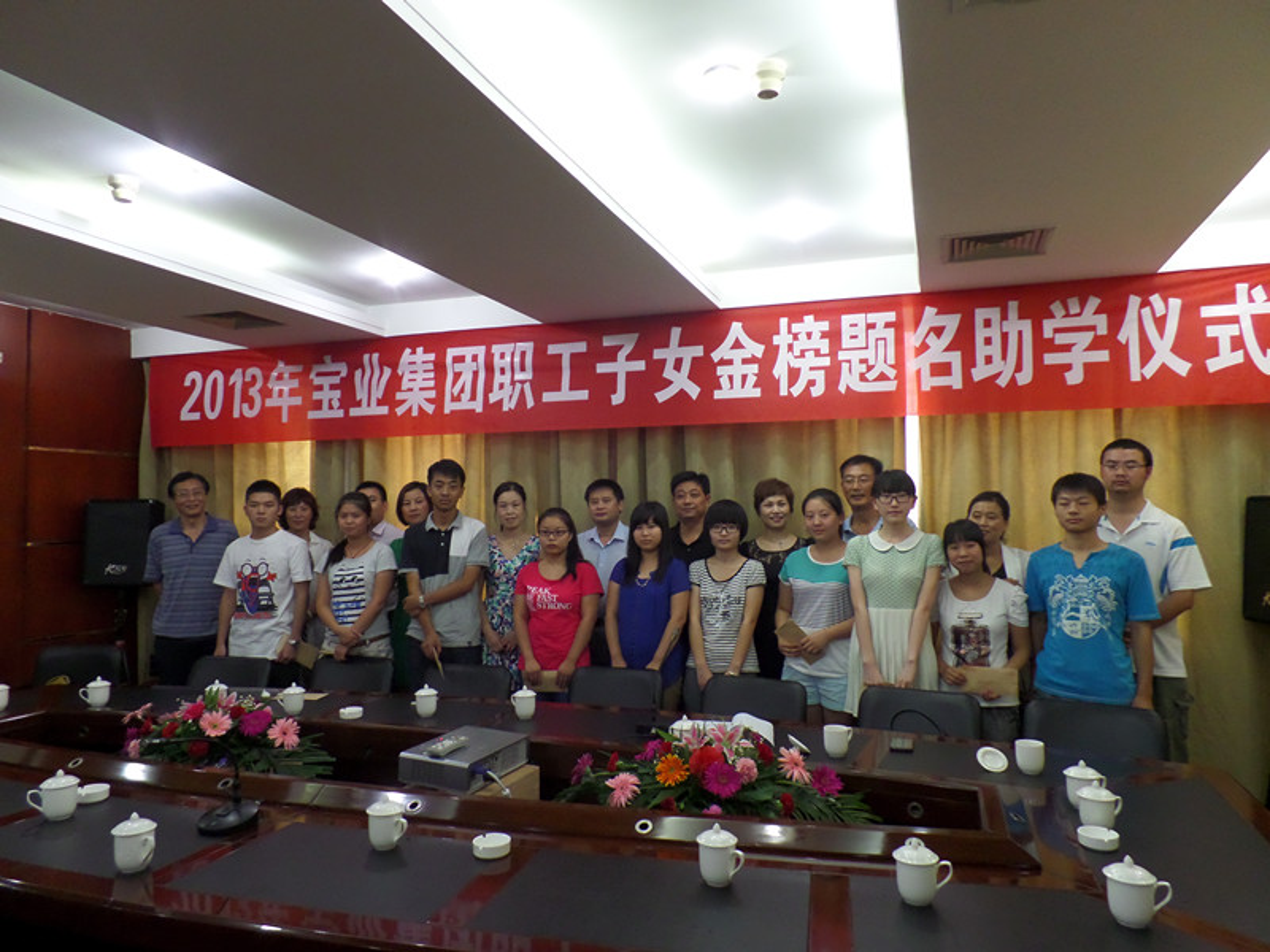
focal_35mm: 23
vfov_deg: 58.9
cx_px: 635
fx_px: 844
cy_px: 476
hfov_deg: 73.9
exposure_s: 1/30
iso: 480
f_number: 2.8
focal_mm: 4.1
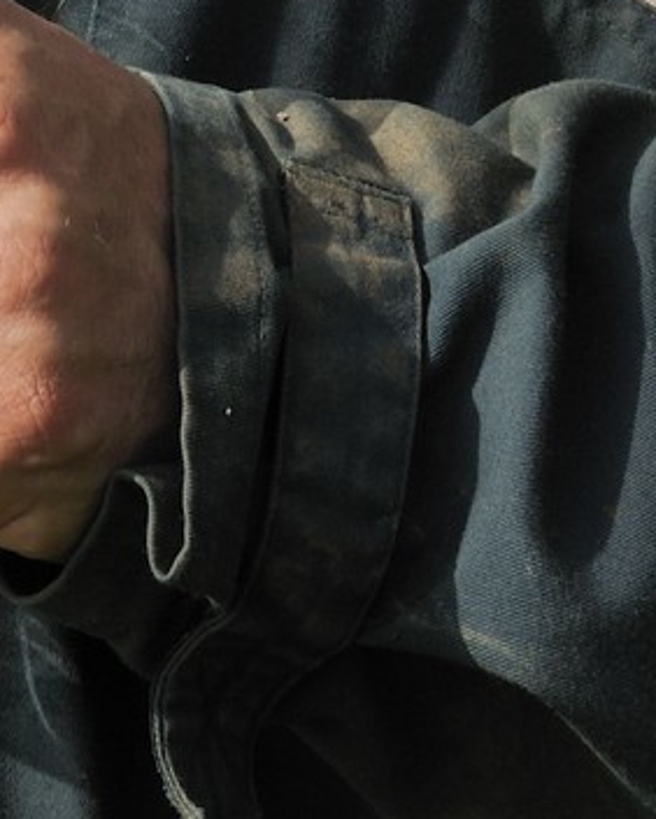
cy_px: -854
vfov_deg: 8.6
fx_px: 5165
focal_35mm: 213
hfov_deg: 7.2
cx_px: -172
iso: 200
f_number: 13
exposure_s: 1/200
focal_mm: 50
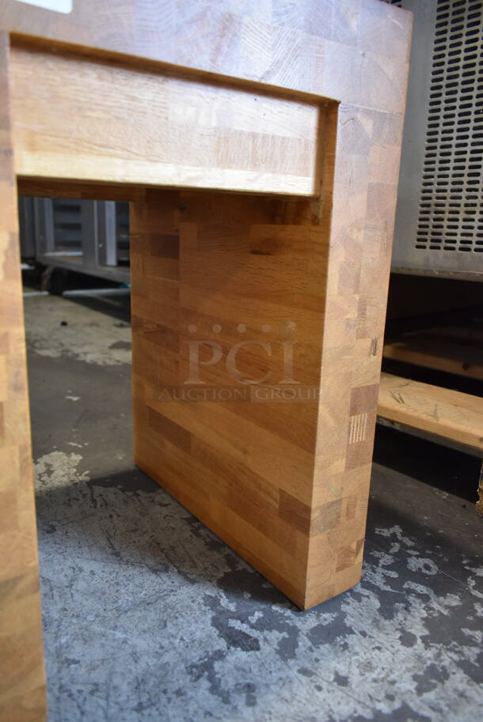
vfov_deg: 67.3
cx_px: 242
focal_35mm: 27
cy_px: 361
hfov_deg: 48.0
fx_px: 543
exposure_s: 1/60
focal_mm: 18
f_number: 4.5
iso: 800
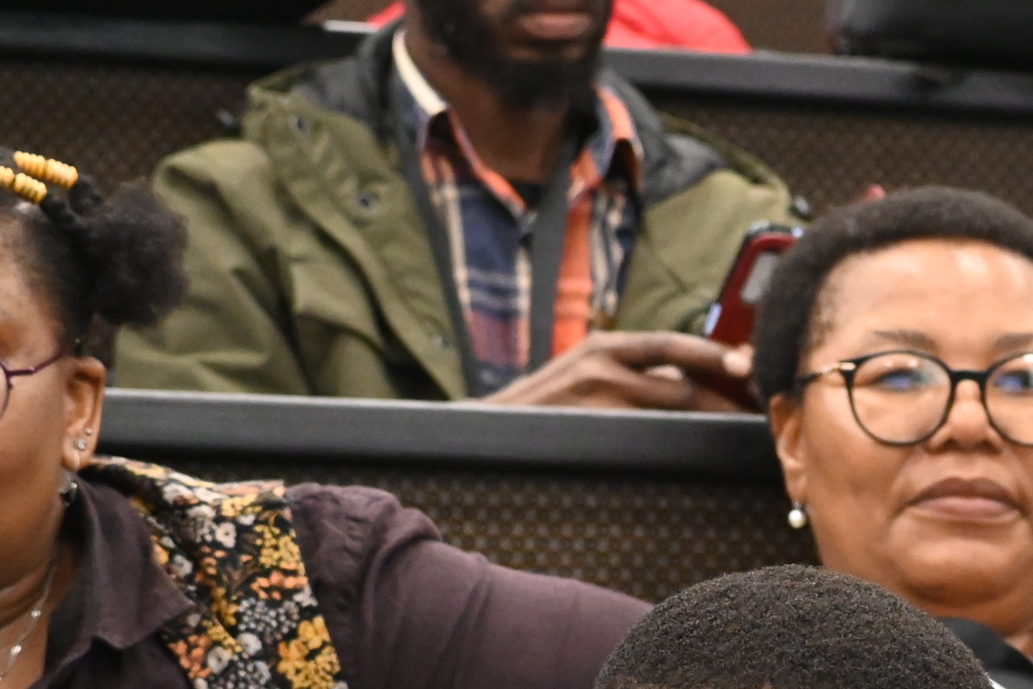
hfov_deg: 8.7
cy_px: 969
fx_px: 6773
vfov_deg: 5.8
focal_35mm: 236
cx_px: 1136
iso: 3200
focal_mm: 50
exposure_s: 1/125
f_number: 4.5
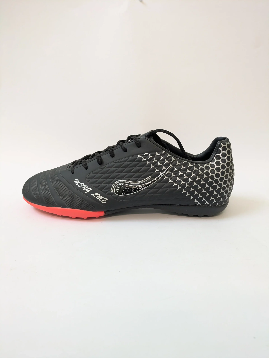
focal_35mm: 25
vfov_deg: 69.4
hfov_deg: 54.9
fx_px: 259
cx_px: 134
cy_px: 179
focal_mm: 5.43
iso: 206
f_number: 1.89
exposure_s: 1/33.3
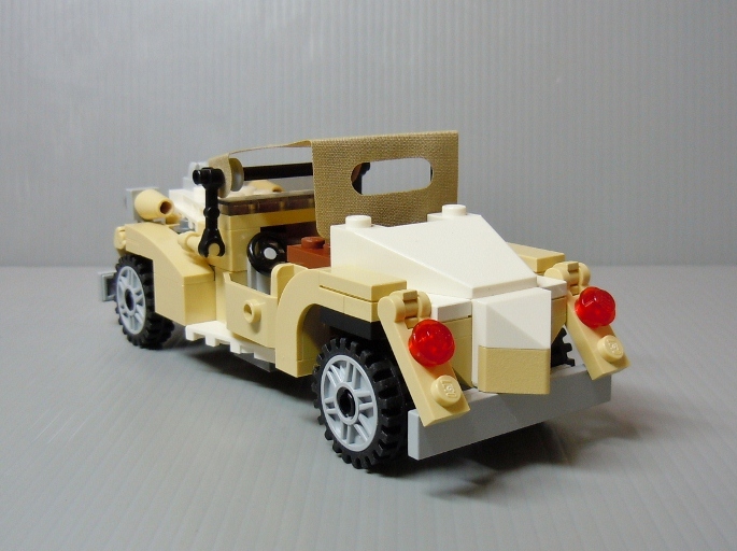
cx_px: 368
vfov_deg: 46.7
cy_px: 276
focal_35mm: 30
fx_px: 638
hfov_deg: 60.0
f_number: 3.5
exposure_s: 1/6
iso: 100
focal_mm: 5.4
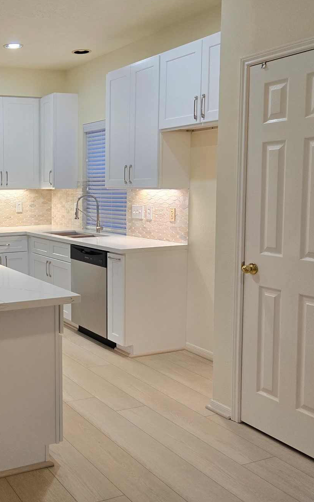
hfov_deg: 31.2
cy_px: 233
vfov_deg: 51.5
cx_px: 4
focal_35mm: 38
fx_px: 520
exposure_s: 1/120
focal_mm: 5.4
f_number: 1.8
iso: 160
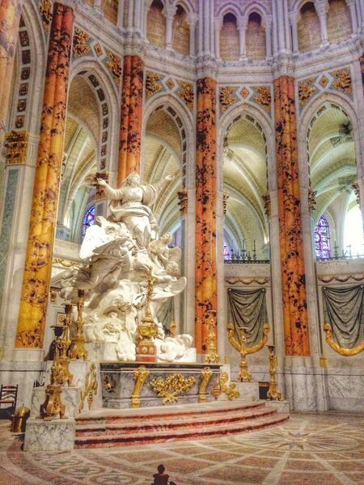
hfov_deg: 42.9
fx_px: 463
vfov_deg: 55.4
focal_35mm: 33
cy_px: 242
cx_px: 182
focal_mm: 4.13
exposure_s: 1/20
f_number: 2.4
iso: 320
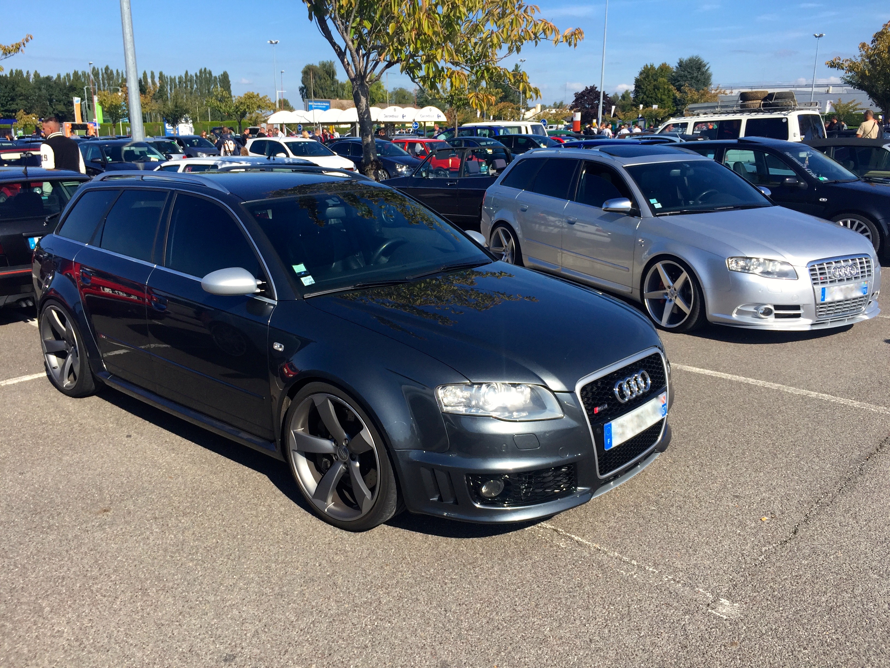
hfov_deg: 61.7
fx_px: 746
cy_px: 334
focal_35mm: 29
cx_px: 445
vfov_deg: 48.2
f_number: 2.2
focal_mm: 4.15
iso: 32
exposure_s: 1/1522
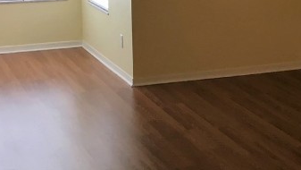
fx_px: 767
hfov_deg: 21.7
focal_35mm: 96
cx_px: 277
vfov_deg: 12.5
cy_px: 14
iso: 25
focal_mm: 4.15
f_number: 2.2
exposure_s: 1/30
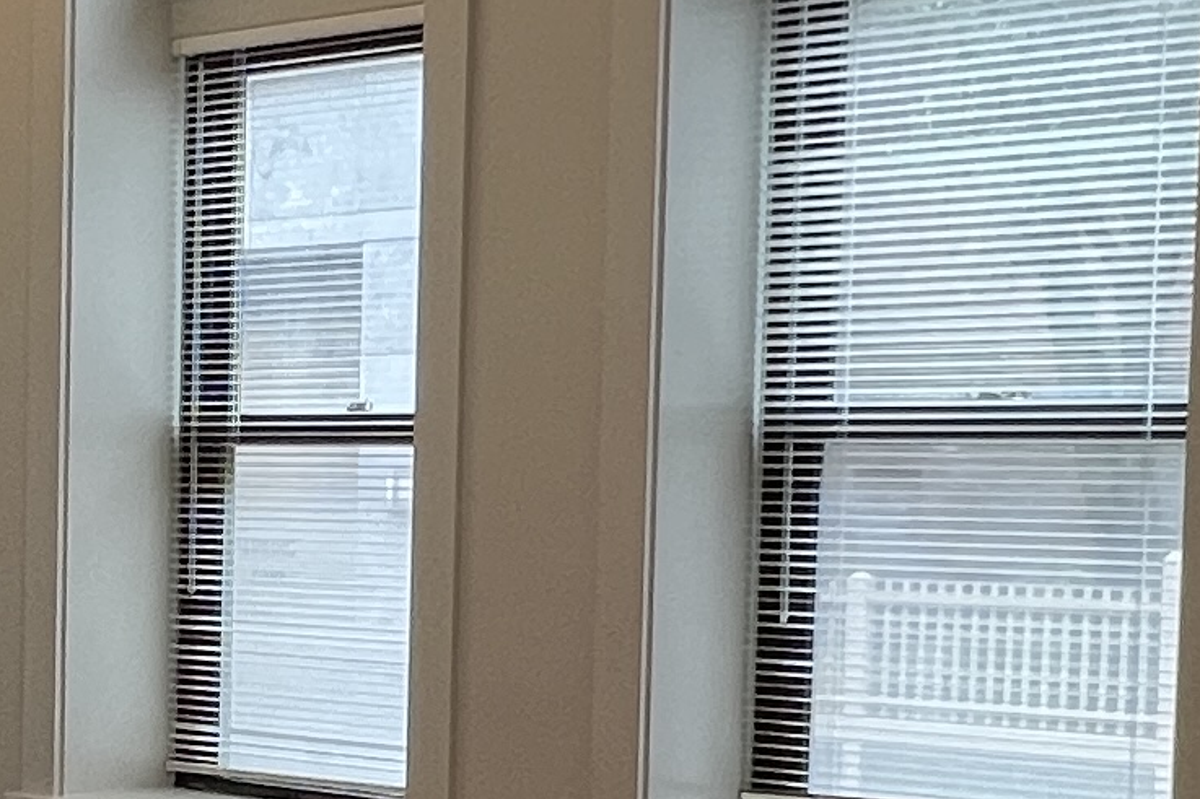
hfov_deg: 26.3
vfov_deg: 18.2
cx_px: 72
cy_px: 657
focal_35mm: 74
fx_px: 2466
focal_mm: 1.57
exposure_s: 1/120
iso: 160
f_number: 1.8
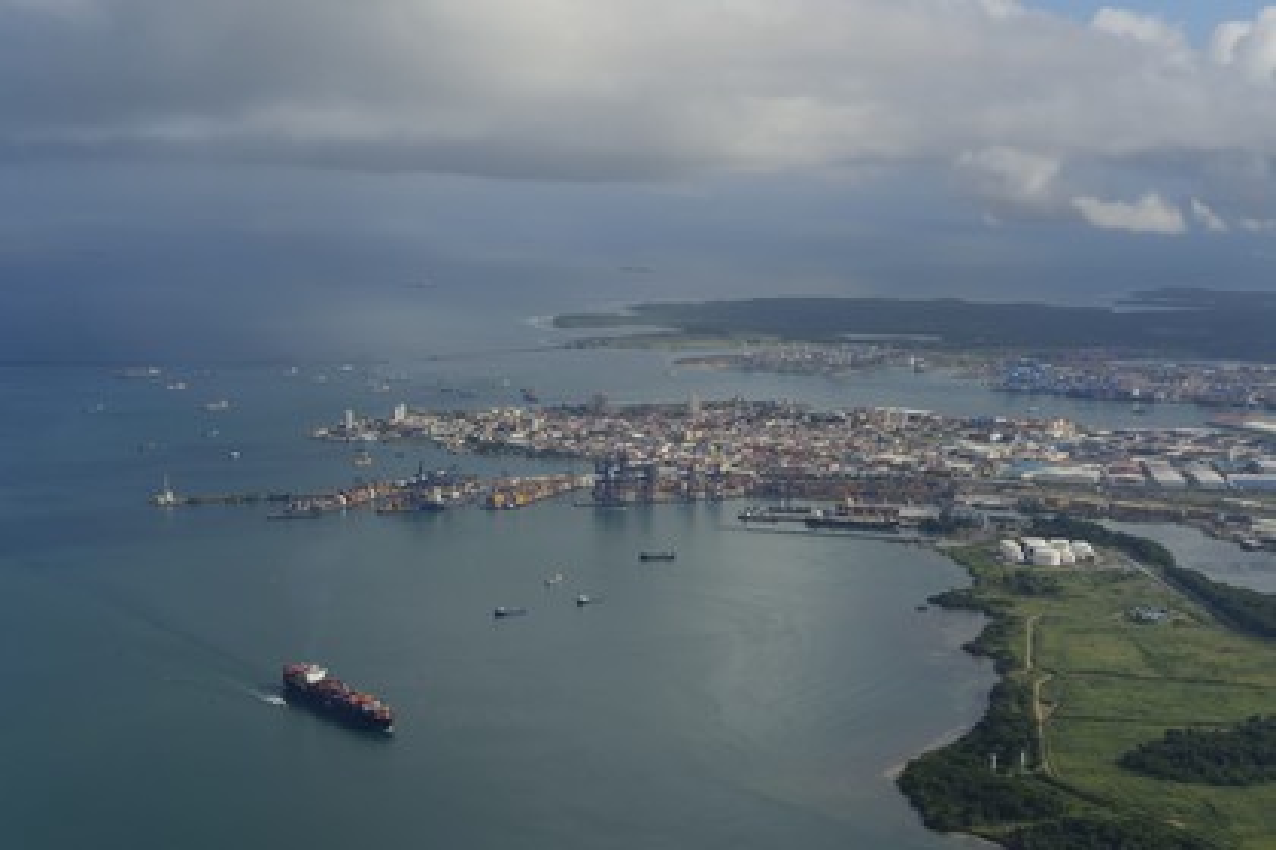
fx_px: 2481
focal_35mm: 70
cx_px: 638
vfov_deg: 19.5
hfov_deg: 28.8
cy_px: 425
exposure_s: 1/500
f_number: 13
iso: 200
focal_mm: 70
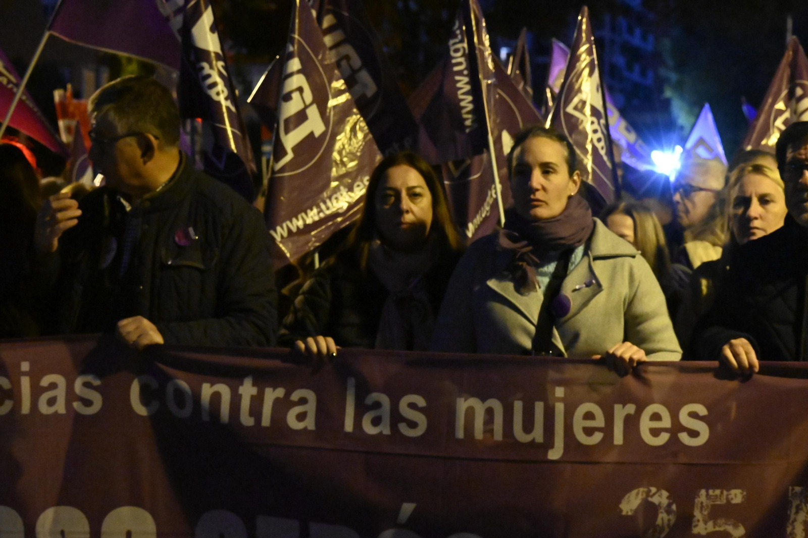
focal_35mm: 99
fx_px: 2221
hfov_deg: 20.6
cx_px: 404
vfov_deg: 13.8
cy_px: 269
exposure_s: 1/160
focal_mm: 66
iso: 16000
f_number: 6.3
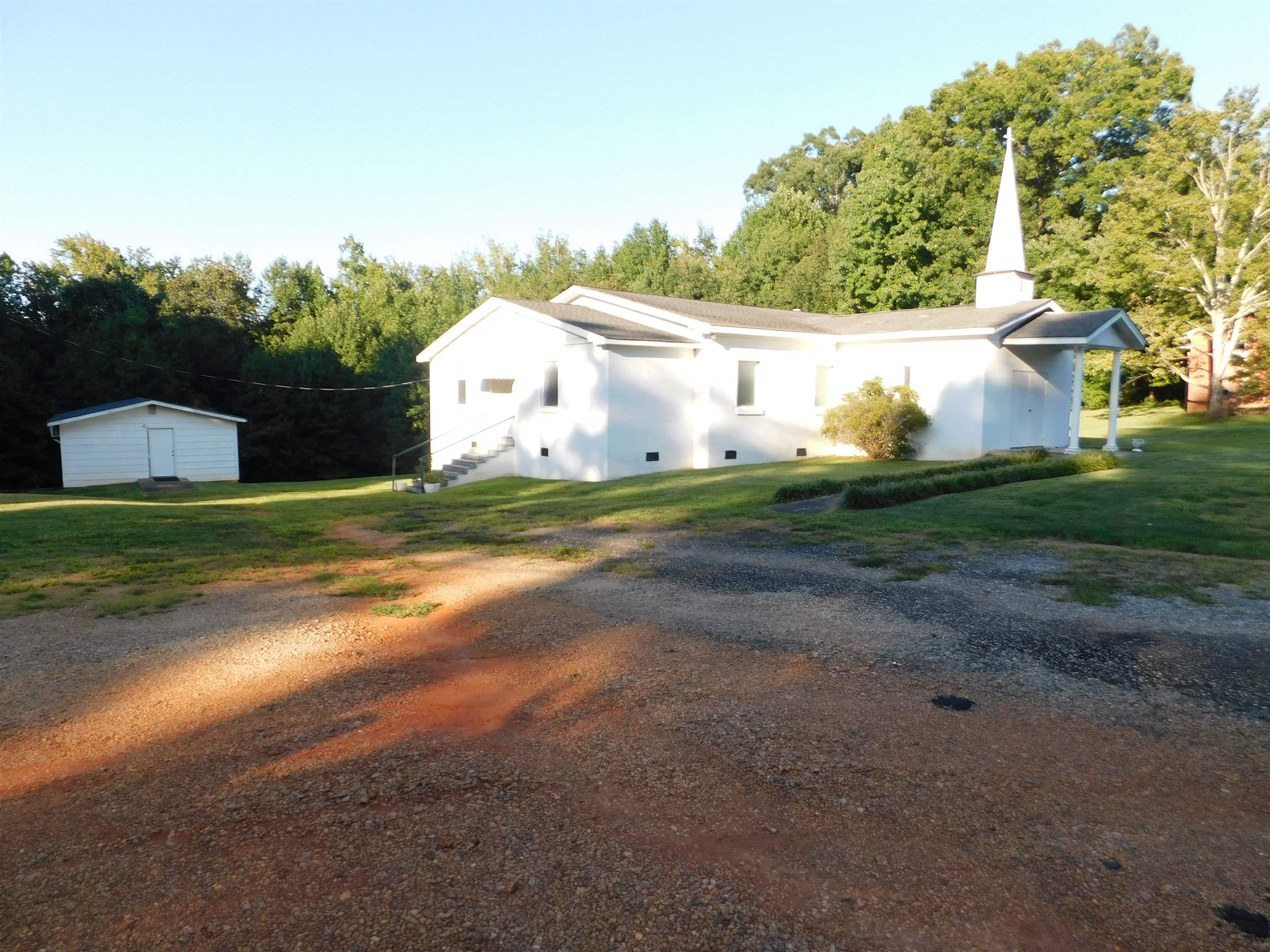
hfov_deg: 73.9
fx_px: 844
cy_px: 476
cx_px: 635
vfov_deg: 58.9
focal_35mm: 23
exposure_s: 1/400
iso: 125
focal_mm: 4
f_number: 3
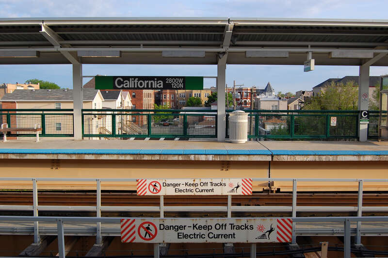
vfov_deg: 34.2
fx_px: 420
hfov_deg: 49.6
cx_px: 194
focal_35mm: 39
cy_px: 129
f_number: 7.1
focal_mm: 26
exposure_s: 1/200
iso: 200
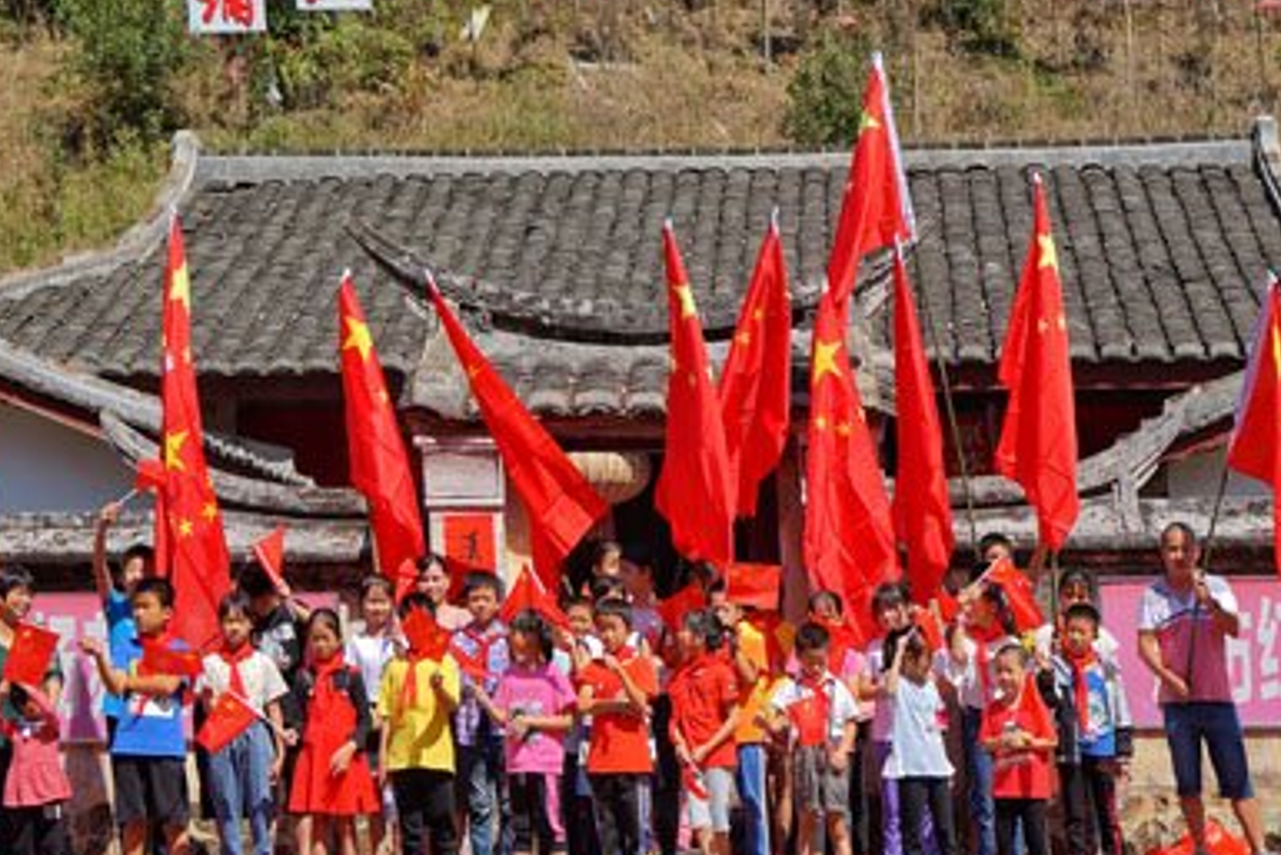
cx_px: 749
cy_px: 457
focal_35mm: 71
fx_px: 2527
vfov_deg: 19.2
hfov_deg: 28.4
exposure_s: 1/320
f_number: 6.3
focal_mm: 39
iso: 50
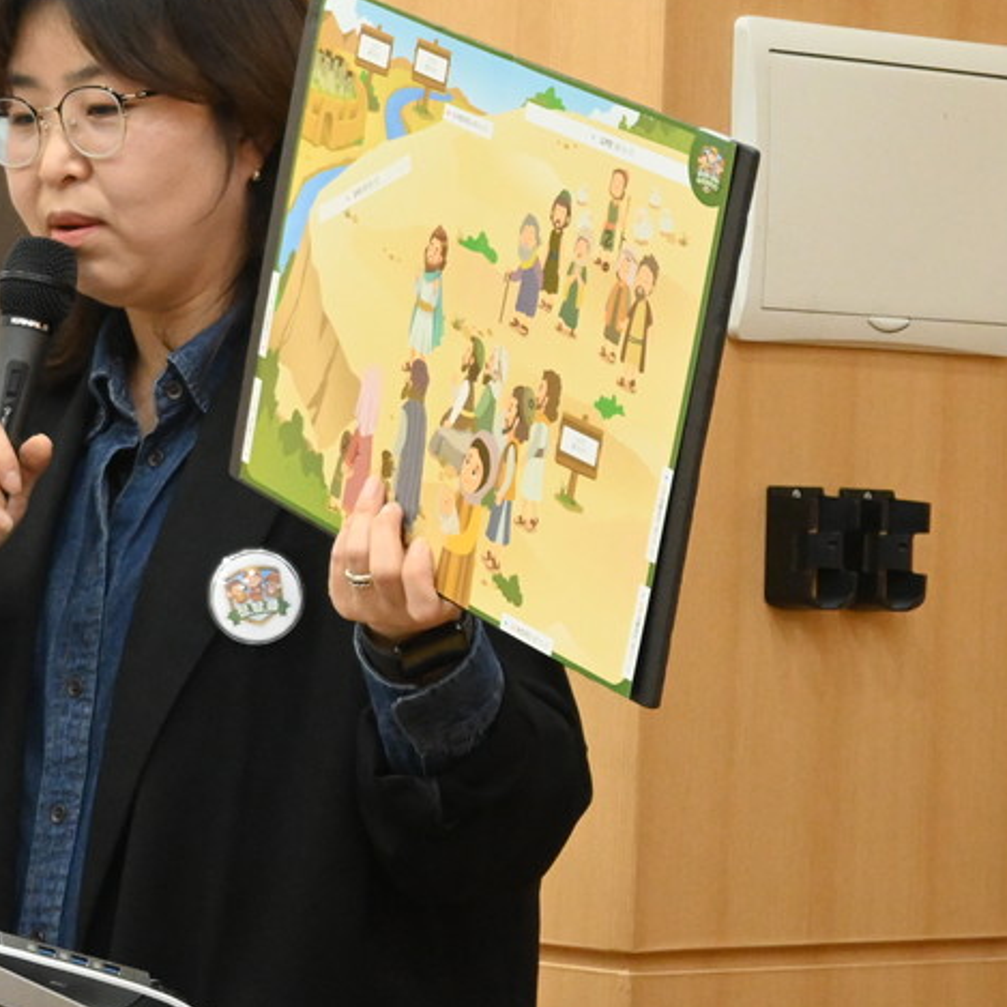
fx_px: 5727
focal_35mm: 174
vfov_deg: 10.0
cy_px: 231
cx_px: -210
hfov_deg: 9.9
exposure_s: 1/125
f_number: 6.3
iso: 3200
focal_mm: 50
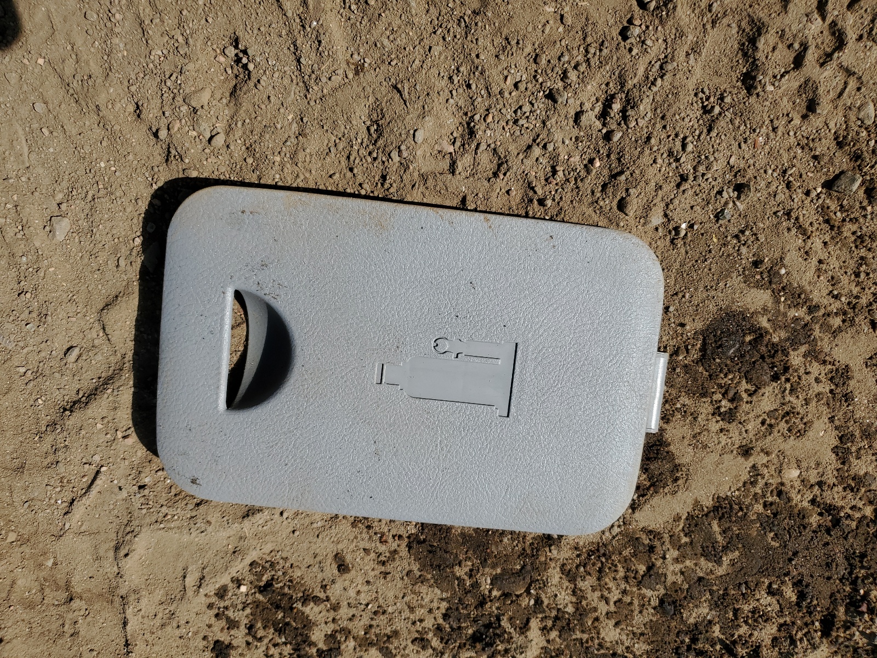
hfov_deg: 67.3
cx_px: 438
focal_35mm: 26
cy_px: 329
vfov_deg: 53.1
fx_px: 659
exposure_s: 1/5000
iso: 50
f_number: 1.5
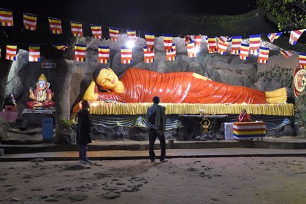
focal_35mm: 27
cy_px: 102
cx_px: 153
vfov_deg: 48.0
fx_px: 230
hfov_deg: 67.3
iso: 3200
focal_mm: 27
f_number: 5.6
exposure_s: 1/10
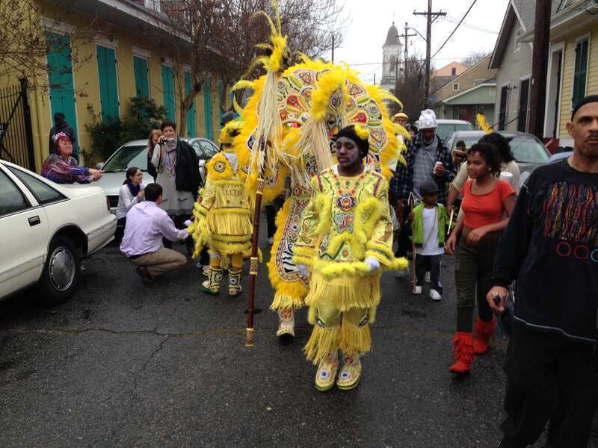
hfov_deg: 55.4
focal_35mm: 33
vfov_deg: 42.9
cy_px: 224
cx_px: 299
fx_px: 570
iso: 50
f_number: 2.4
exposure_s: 1/221
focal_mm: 4.13
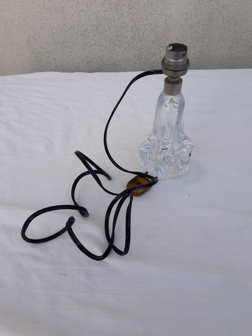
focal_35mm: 28
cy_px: 168
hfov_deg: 49.7
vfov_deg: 63.4
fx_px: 272
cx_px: 126
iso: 40
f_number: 1.9
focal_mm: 3.7
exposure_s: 1/553
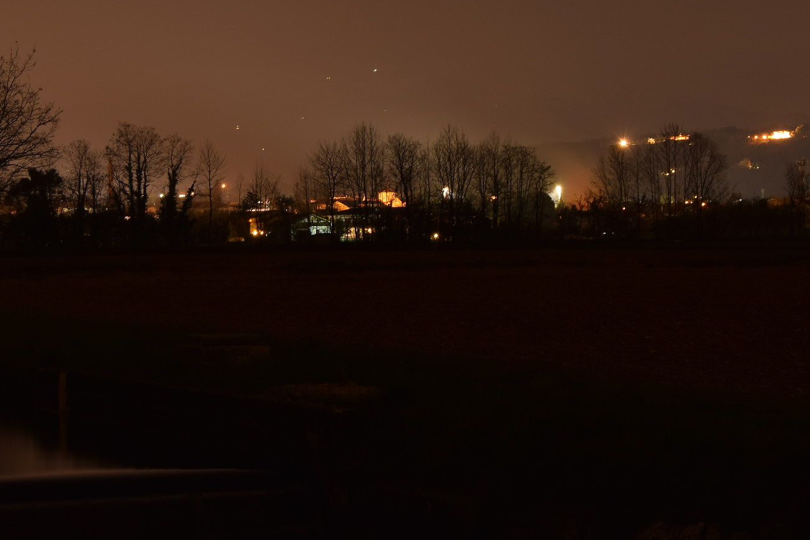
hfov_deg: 18.6
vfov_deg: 12.5
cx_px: 428
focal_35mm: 110
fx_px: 2475
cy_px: 236
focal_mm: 40
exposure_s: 55.9
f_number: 6.3
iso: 100
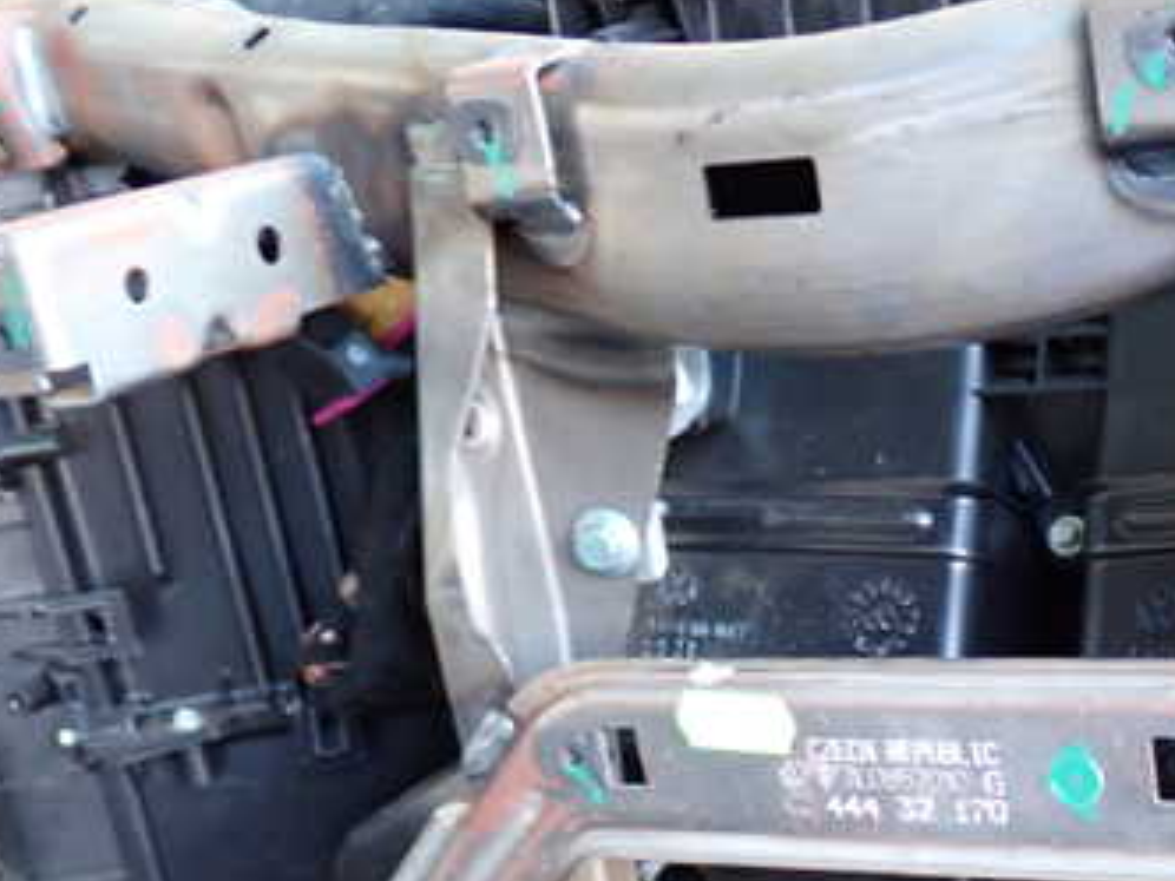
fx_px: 2206
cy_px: 665
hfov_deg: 29.2
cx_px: 924
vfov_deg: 22.4
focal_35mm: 65
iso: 500
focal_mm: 6.37
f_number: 2.5
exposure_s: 1/40
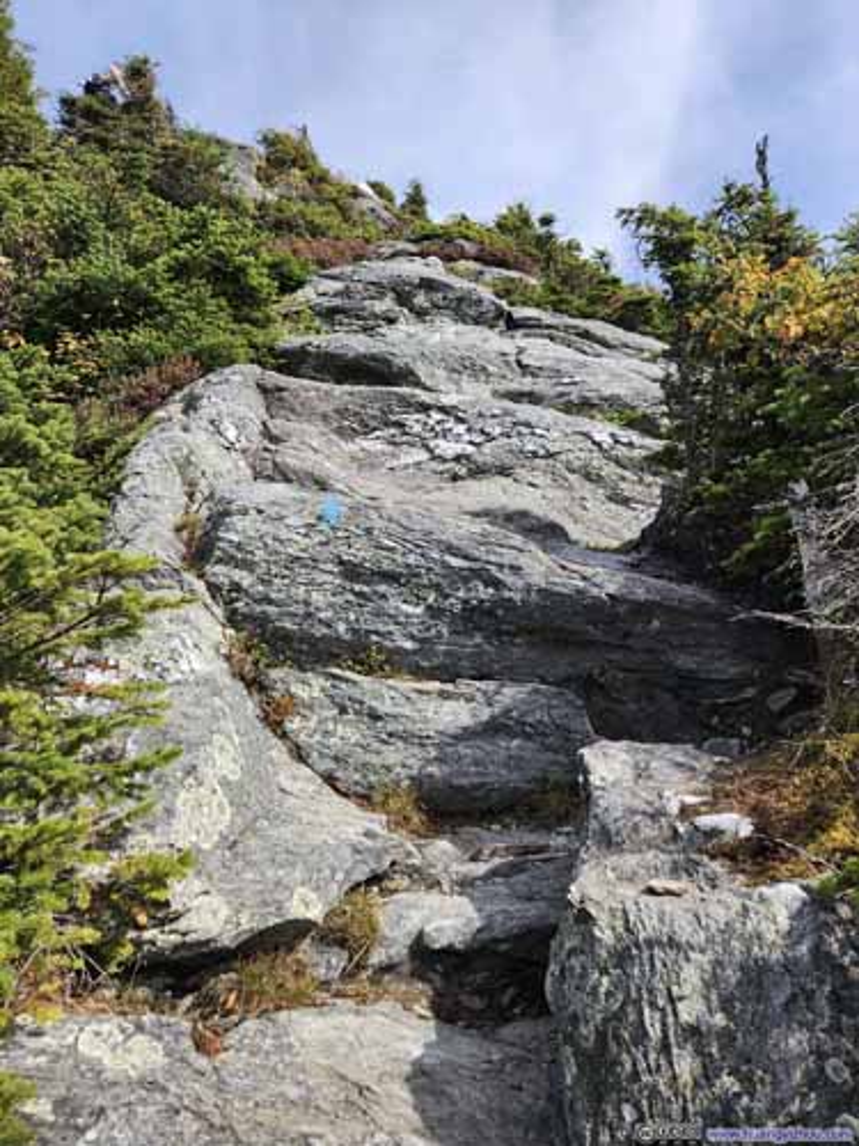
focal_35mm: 23
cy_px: 573
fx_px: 761
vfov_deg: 73.9
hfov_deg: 58.9
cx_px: 430
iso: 20
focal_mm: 5.4
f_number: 1.8
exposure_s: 1/1000
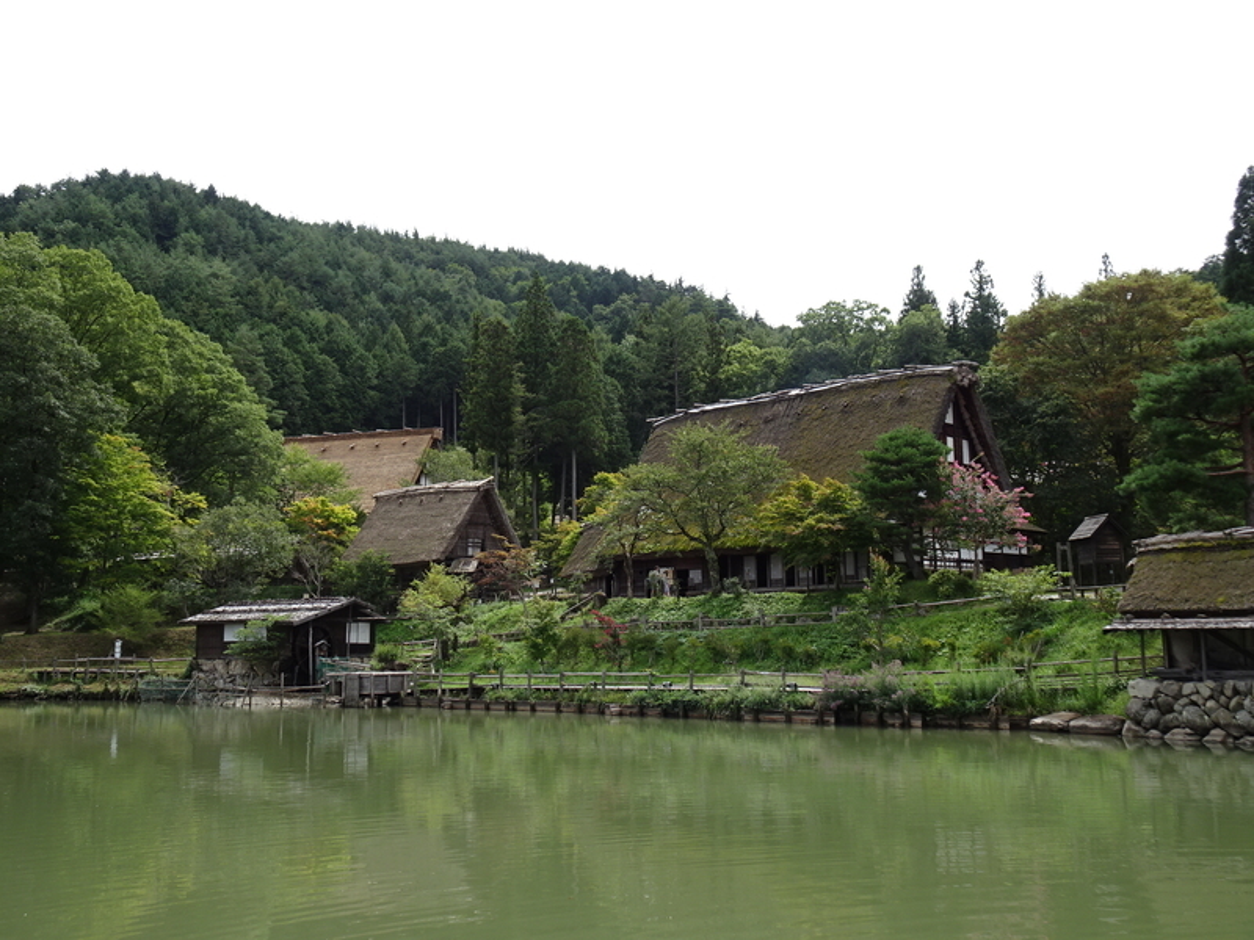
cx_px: 627
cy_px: 470
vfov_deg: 40.7
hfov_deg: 52.6
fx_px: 1268
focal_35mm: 35
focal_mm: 5.98
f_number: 4
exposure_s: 1/400
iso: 80
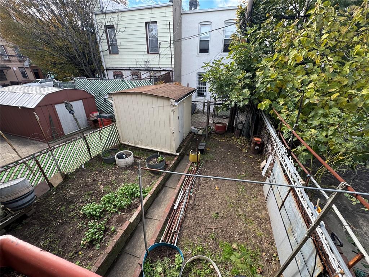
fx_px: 149
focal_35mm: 14
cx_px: 184
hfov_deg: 102.1
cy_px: 138
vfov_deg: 85.7
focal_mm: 2.22
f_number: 2.2
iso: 40
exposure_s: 1/295
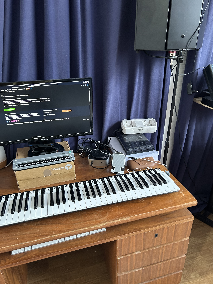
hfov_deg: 51.3
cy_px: 146
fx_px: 222
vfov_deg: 65.3
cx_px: 103
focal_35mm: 27
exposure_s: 1/60
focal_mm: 5.7
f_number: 1.5
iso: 320
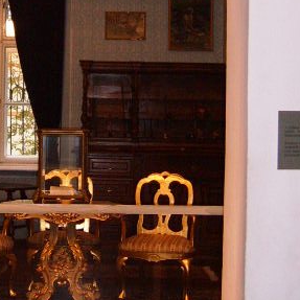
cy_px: 87
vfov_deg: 22.9
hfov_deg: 22.7
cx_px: 51
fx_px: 735
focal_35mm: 75
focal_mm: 5.8
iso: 141
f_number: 2.8
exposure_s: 1/30
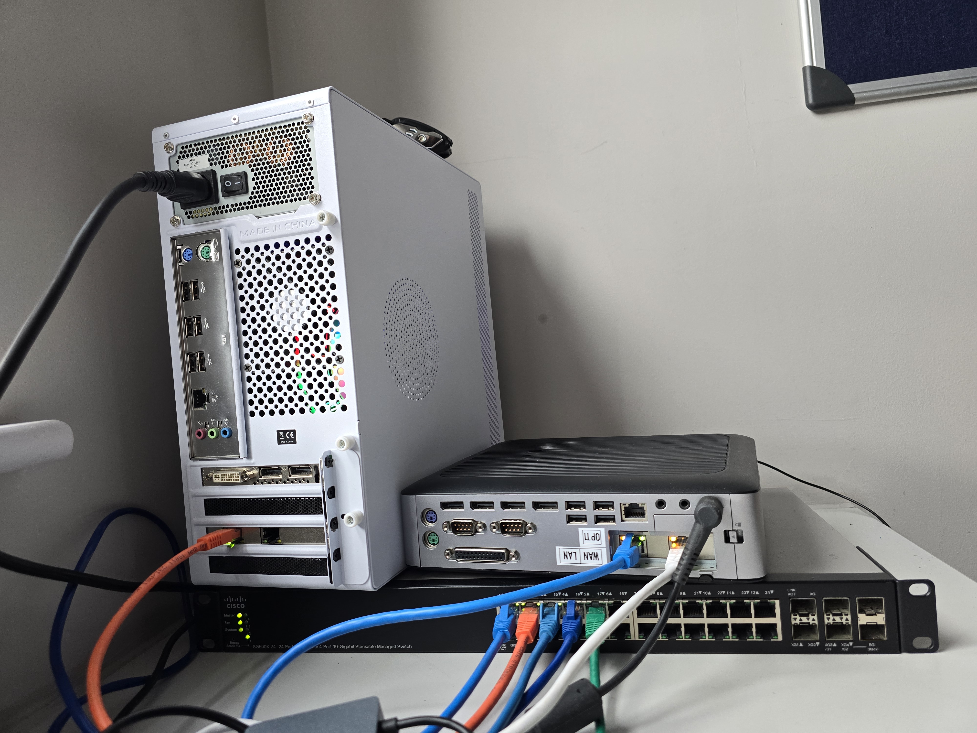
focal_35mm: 23
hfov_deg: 73.9
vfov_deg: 58.9
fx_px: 649
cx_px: 488
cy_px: 366
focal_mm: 6.3
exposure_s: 1/180
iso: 160
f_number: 1.7
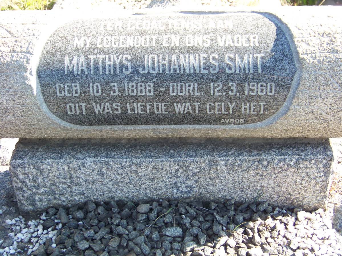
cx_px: 171
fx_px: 613
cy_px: 128
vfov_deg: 23.7
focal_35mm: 62
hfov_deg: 31.2
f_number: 3.2
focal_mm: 10.5
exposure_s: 1/100
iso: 64
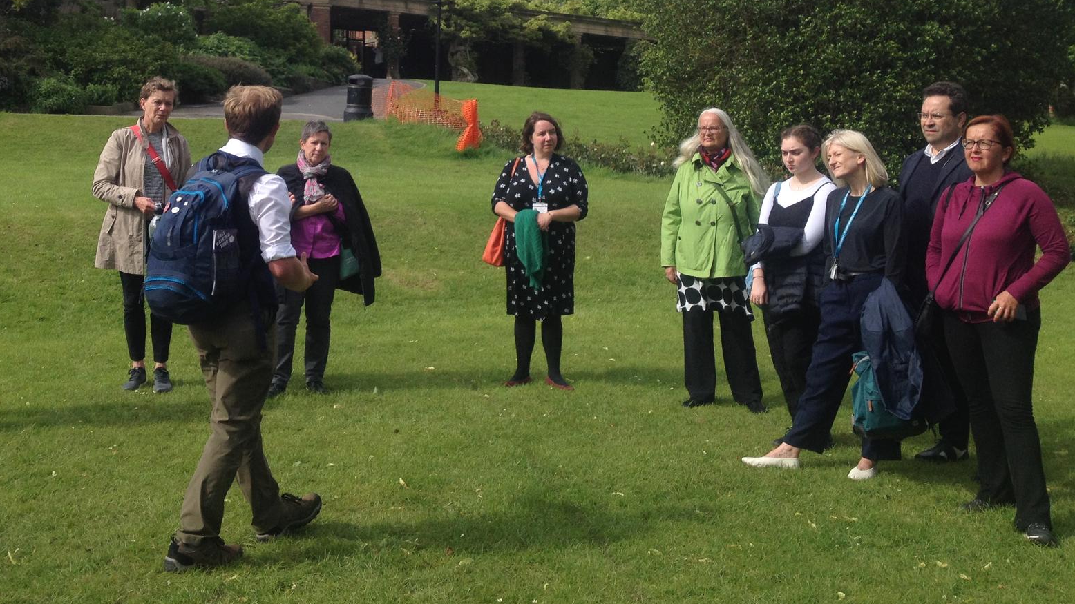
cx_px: 432
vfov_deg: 24.0
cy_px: 113
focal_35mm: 49
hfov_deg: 41.9
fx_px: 1397
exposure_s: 1/1534
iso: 50
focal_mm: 4.28
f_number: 2.4
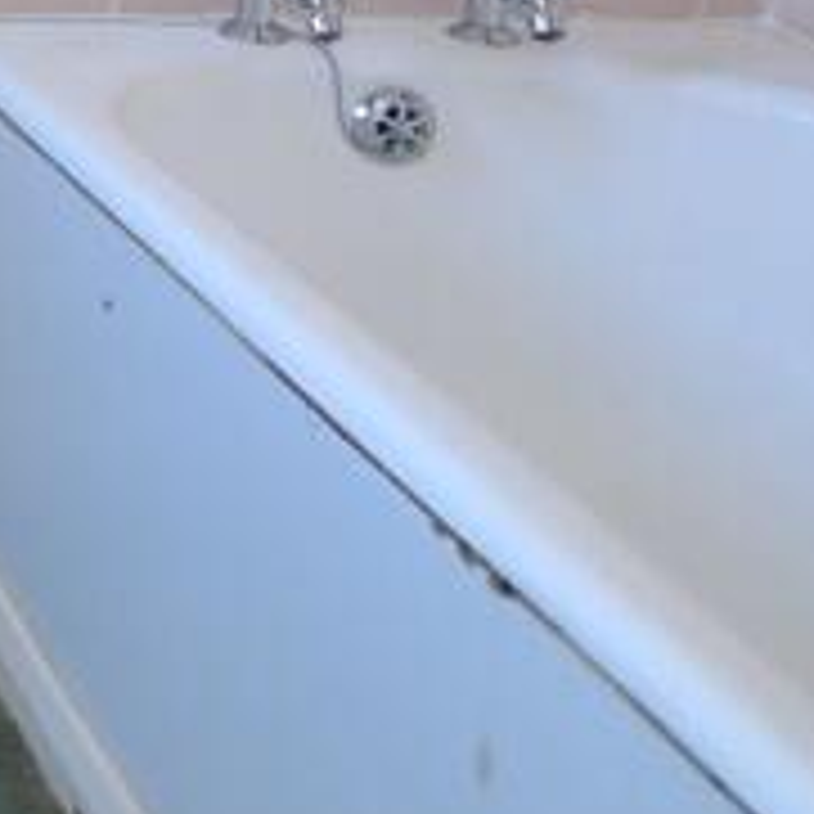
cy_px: -178
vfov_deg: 22.1
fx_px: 1916
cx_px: -810
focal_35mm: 72
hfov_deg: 17.4
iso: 560
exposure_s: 1/60
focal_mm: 10
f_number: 4
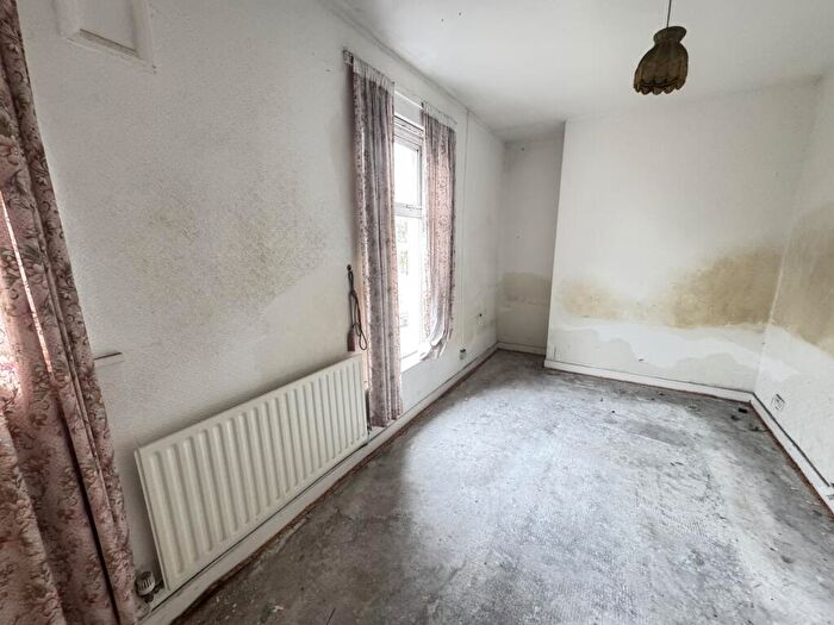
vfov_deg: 85.7
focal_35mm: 14
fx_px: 337
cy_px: 312
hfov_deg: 102.1
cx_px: 417
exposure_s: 1/60
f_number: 2.2
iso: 640
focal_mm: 2.22
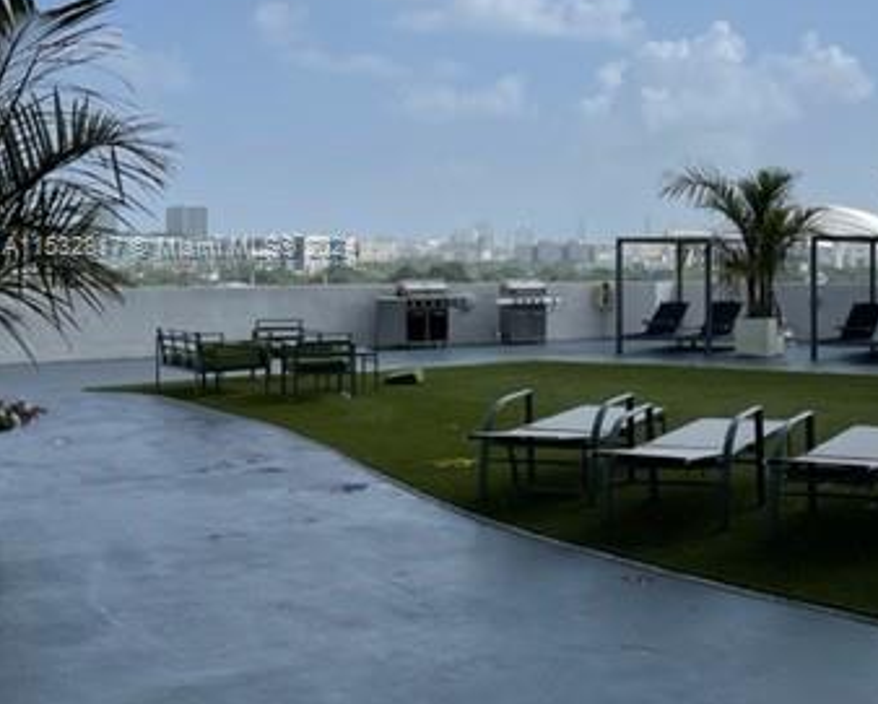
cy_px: 249
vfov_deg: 31.3
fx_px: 1248
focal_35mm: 48
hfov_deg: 35.8
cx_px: 829
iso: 32
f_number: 1.6
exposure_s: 1/6993
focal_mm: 5.1
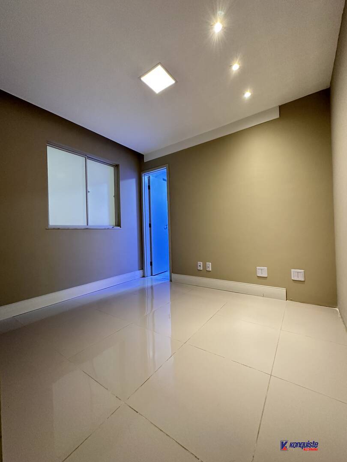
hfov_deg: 85.7
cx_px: 174
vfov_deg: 102.1
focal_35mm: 14
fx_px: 187
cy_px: 231
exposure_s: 1/60
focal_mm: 2.22
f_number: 2.2
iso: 400
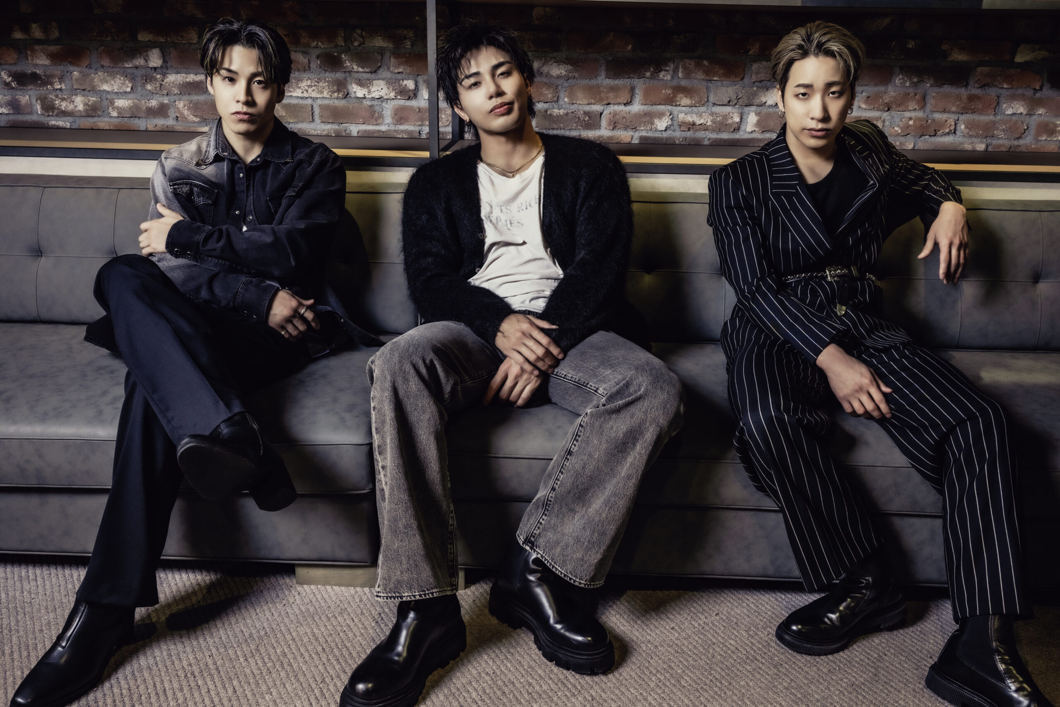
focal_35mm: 30
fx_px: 898
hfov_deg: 61.1
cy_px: 354
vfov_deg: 43.0
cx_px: 530
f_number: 6.3
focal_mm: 30.5
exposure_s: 1/125
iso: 640
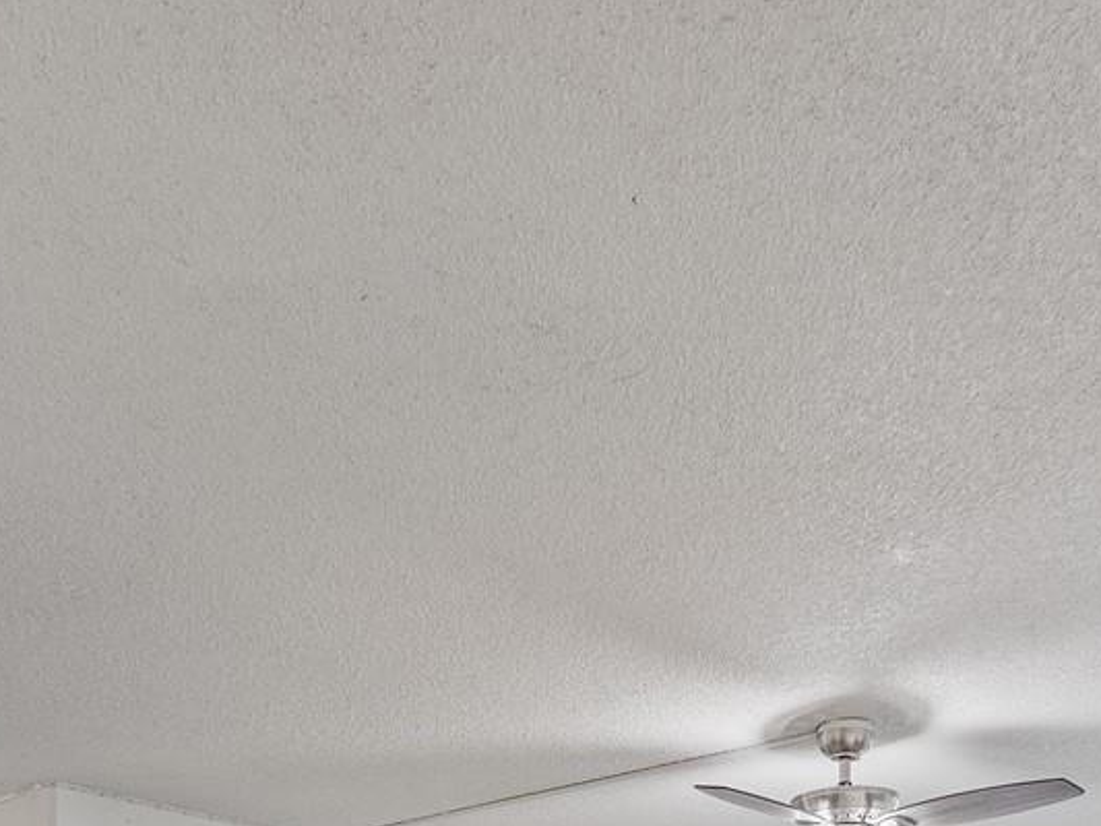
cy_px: 1130
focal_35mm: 42
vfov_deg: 27.4
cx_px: 532
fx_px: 1336
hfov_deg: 44.8
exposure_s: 1/800
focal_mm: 7
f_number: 4
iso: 400
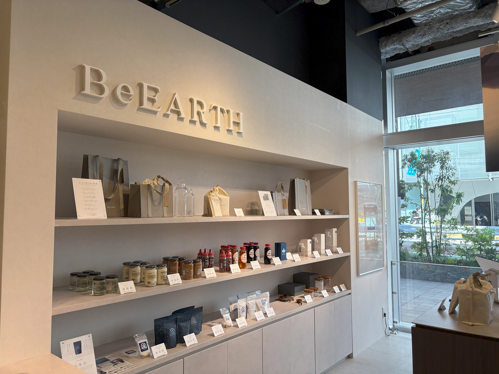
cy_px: 187
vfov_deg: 53.1
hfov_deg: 67.3
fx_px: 375
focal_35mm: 26
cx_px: 250
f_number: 1.6
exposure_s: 1/365
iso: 64
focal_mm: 5.96
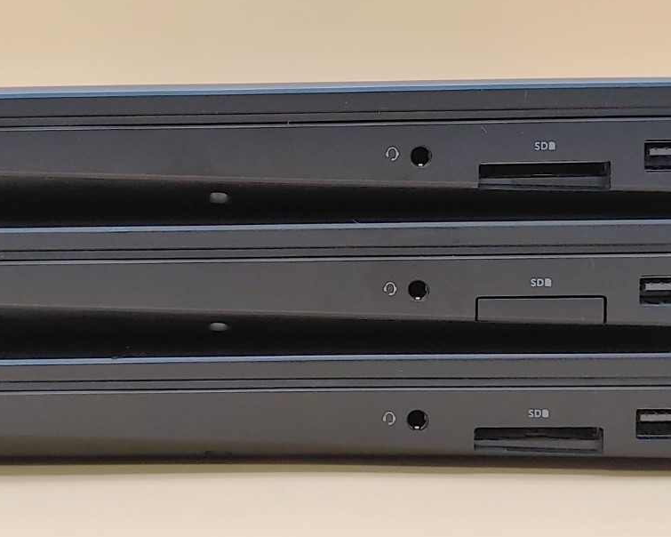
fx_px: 1331
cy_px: 277
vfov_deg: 22.8
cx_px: 303
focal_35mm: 67
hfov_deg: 28.3
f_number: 1.8
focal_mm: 4.36
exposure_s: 1/61
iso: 50
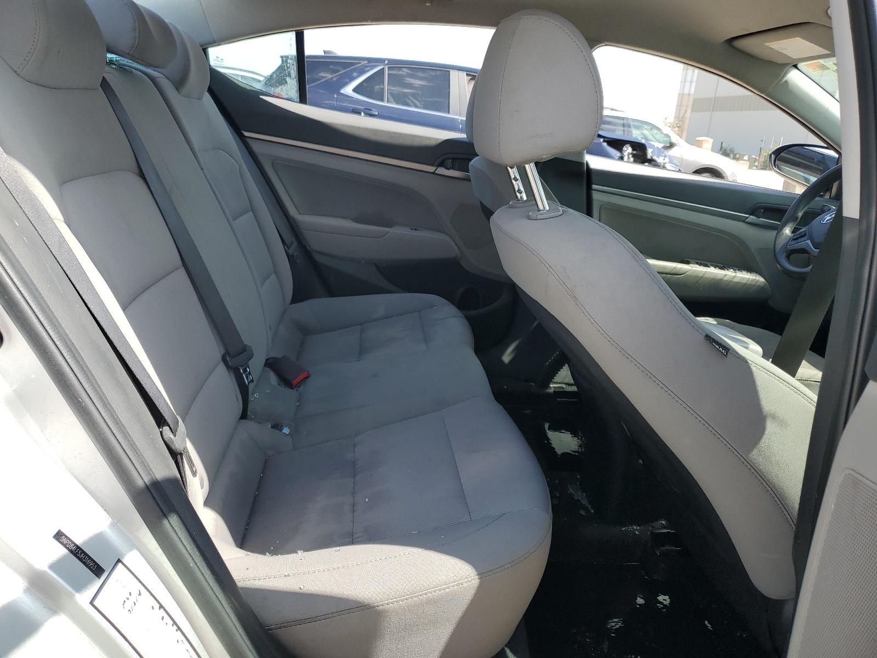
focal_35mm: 26
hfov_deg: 67.3
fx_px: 659
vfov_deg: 53.1
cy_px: 329
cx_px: 438
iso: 50
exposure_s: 1/833
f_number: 1.5
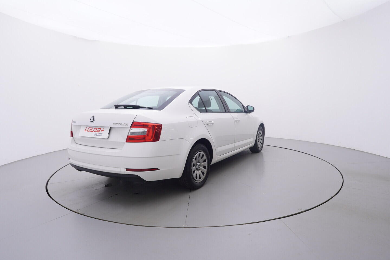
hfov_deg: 77.3
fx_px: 244
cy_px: 130
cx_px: 195
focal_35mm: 22
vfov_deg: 56.2
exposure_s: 1/80
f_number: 5
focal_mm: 15
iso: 200
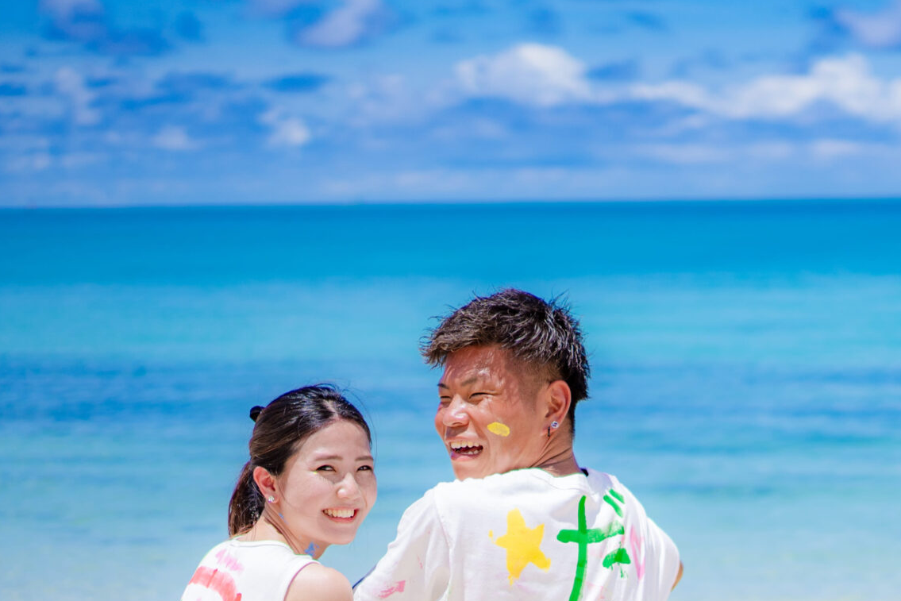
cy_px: 584
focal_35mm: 124
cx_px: 799
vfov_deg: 11.0
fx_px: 3104
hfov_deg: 16.3
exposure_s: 1/8000
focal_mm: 55
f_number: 1.8
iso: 125
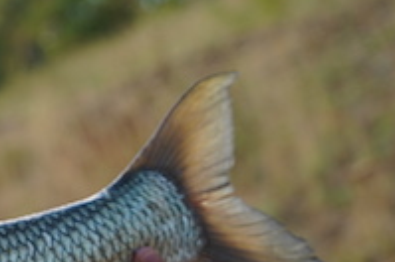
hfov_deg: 12.0
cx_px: -254
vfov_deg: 8.4
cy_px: 315
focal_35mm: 162
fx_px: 1771
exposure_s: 1/60
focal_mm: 47.2
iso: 100
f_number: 4
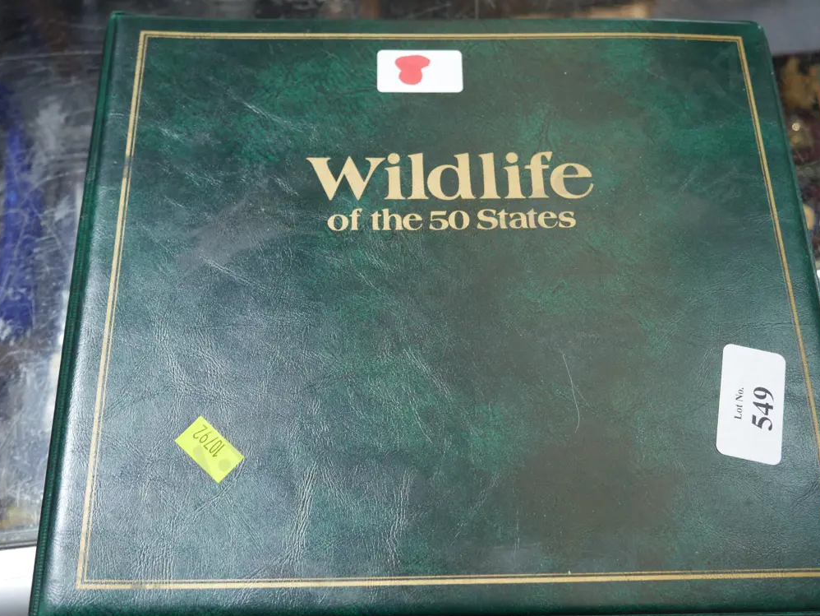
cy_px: 310
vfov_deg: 36.8
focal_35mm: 39
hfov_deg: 47.9
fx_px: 924
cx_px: 408
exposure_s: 1/60
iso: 320
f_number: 4.1
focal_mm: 19
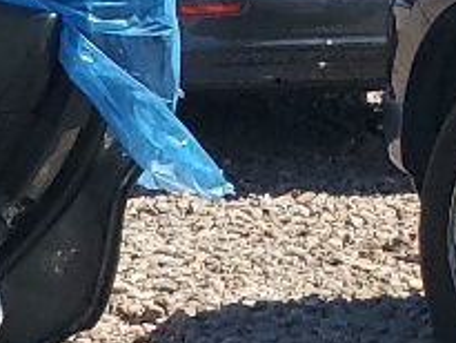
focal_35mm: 203
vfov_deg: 7.2
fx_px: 2676
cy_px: 559
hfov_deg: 8.0
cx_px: -1005
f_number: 1.5
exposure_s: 1/2000
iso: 50
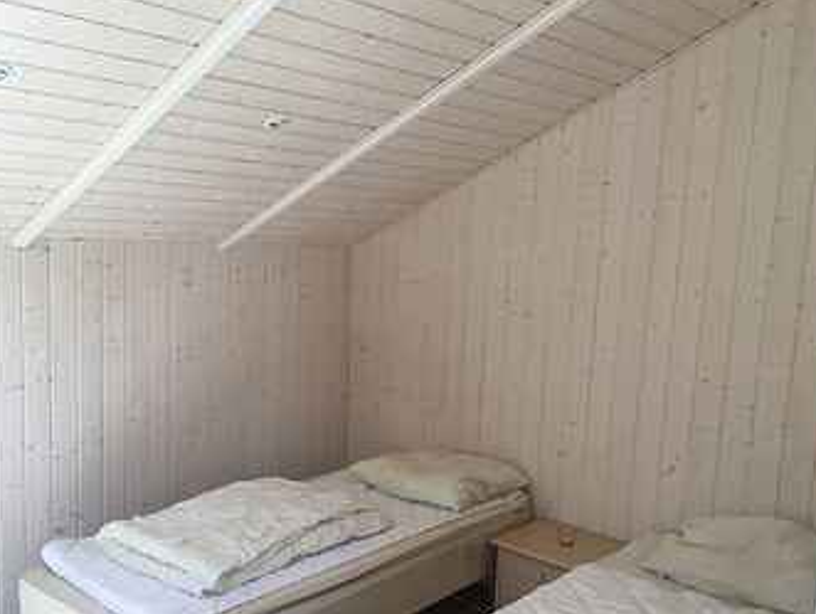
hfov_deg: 52.5
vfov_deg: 40.6
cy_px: 358
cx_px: 360
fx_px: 826
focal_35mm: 35
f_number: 2.2
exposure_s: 1/100
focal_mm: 4.15
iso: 25
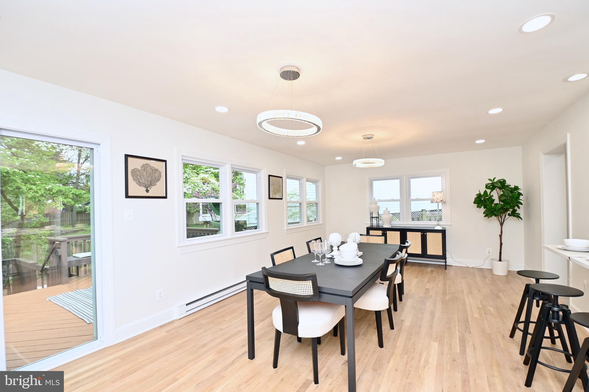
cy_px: 196
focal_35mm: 15
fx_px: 245
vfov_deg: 77.3
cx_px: 294
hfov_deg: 100.4
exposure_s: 1/50
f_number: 7.1
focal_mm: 10
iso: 320
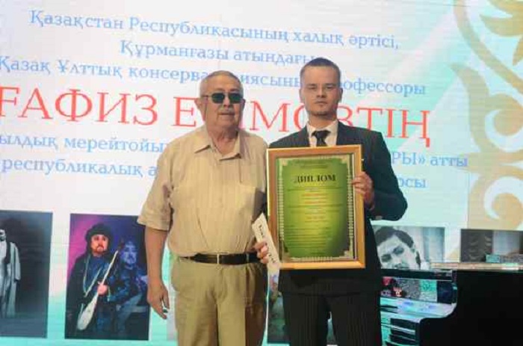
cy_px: 173
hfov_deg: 35.1
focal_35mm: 57
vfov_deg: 23.7
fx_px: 826
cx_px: 262
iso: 1000
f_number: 6.3
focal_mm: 38
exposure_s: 1/160
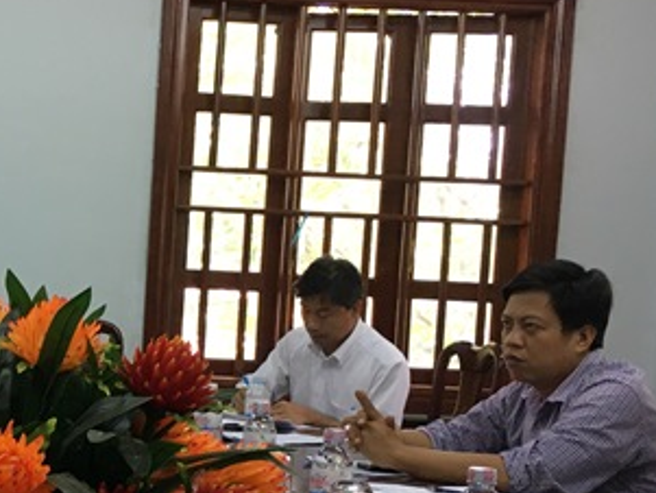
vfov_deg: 19.0
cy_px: 377
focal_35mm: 77
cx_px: -83
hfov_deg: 23.6
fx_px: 1460
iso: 50
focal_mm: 4.15
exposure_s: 1/33
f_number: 2.2
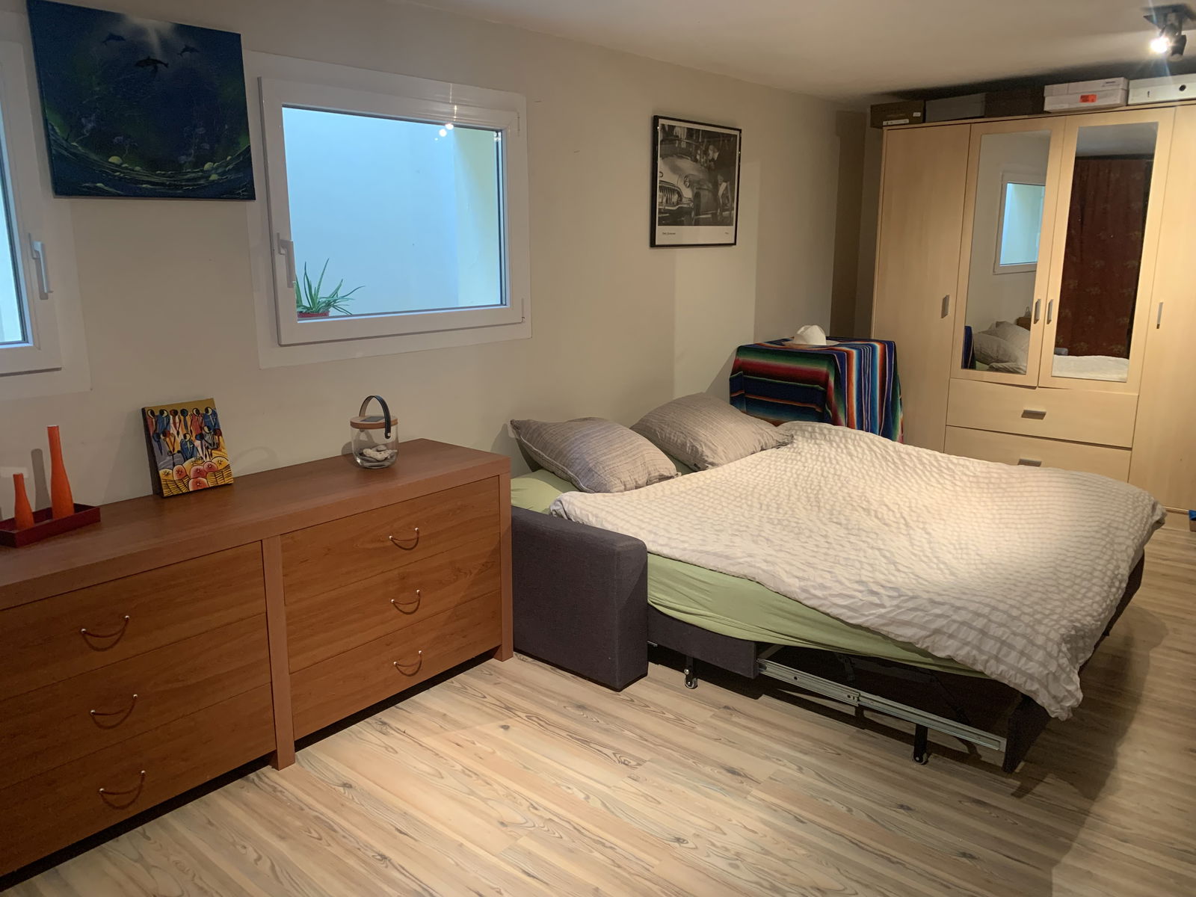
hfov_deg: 67.3
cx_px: 598
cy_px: 448
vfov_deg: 53.1
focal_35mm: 26
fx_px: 898
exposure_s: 1/50
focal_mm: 4.25
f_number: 1.8
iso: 250
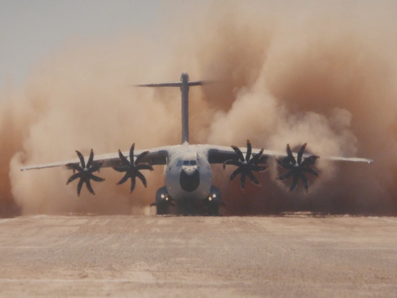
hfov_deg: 10.2
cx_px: 198
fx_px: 2213
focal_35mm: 193
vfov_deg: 7.7
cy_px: 149
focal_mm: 31.3
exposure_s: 1/60
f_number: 5.4
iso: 400
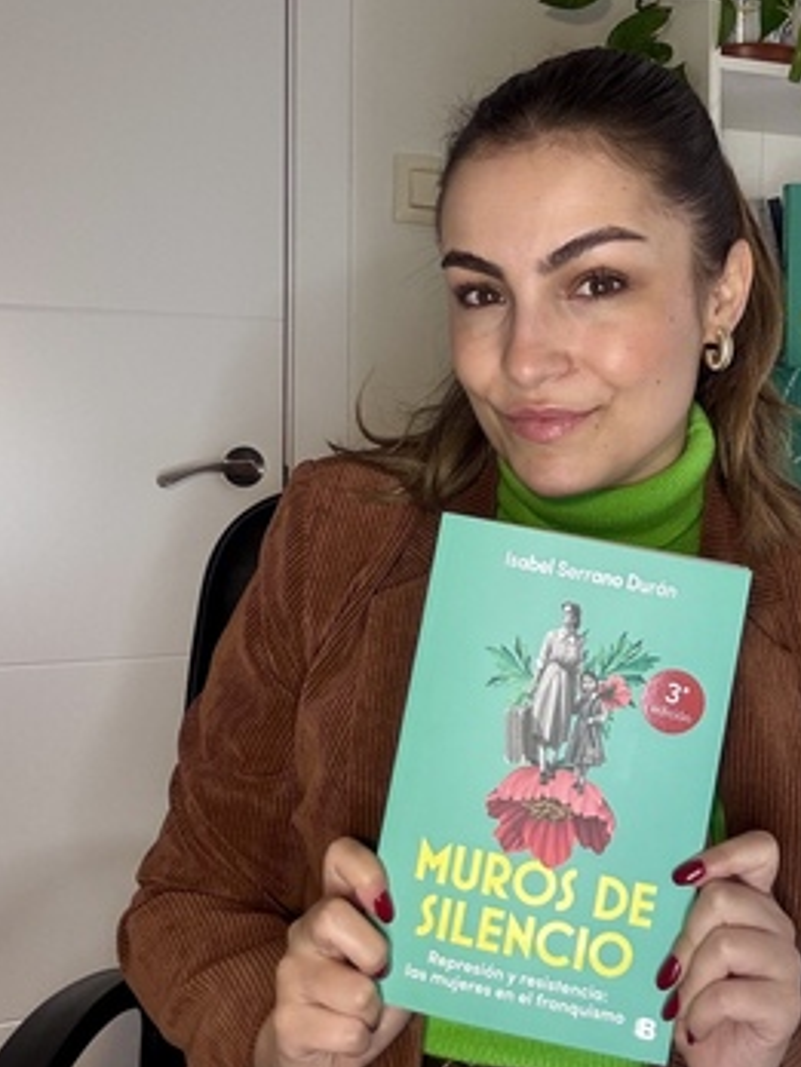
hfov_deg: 35.7
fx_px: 1234
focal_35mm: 40
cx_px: 509
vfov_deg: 46.7
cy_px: 460
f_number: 1.9
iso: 125
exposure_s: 1/50
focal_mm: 2.69
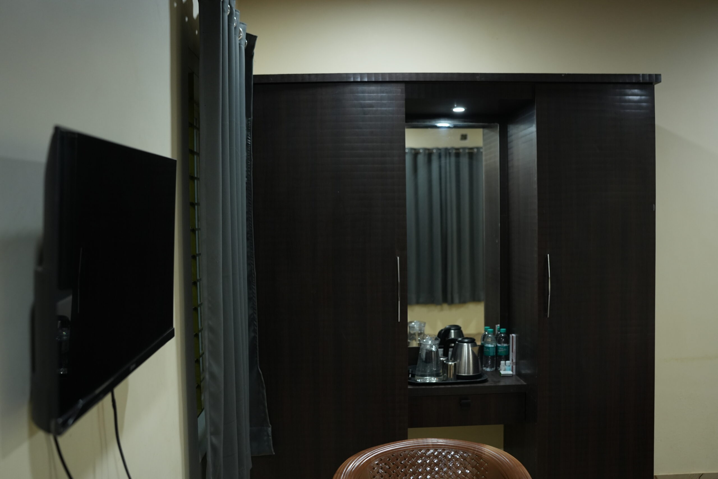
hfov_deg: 54.4
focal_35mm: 35
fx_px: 698
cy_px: 240
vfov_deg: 37.9
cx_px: 359
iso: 1250
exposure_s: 1/200
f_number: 2.5
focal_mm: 35
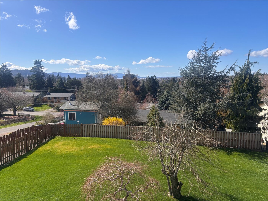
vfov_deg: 53.1
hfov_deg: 67.3
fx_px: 201
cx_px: 134
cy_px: 100
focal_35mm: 26
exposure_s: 1/2933
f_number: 1.6
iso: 50
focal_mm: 5.96
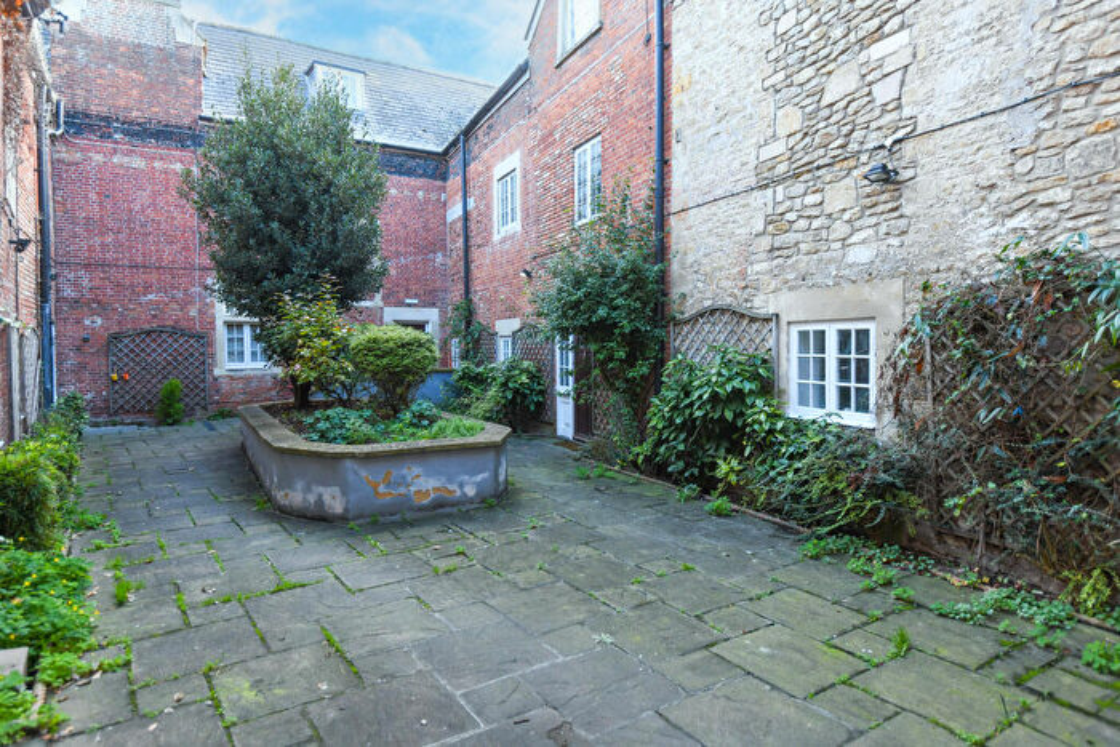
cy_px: 374
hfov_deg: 78.6
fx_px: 685
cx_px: 560
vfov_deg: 57.2
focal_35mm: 22
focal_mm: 22
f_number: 6.3
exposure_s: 1/320
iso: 800
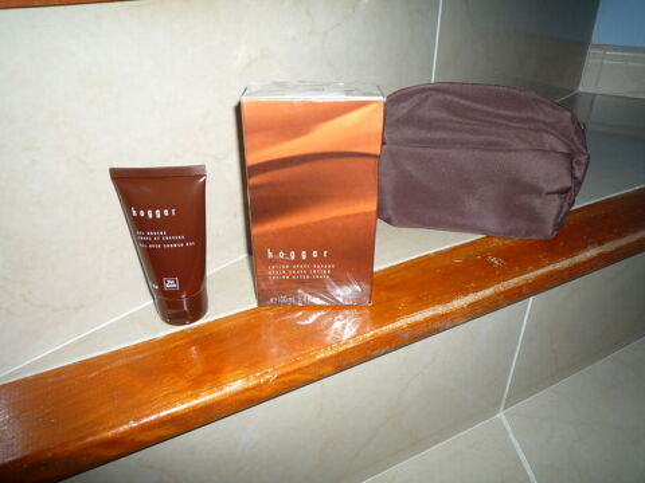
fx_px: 466
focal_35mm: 25
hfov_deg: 69.4
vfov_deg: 54.9
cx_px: 322
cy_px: 242
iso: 100
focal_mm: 4.4
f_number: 2.8
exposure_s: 1/125
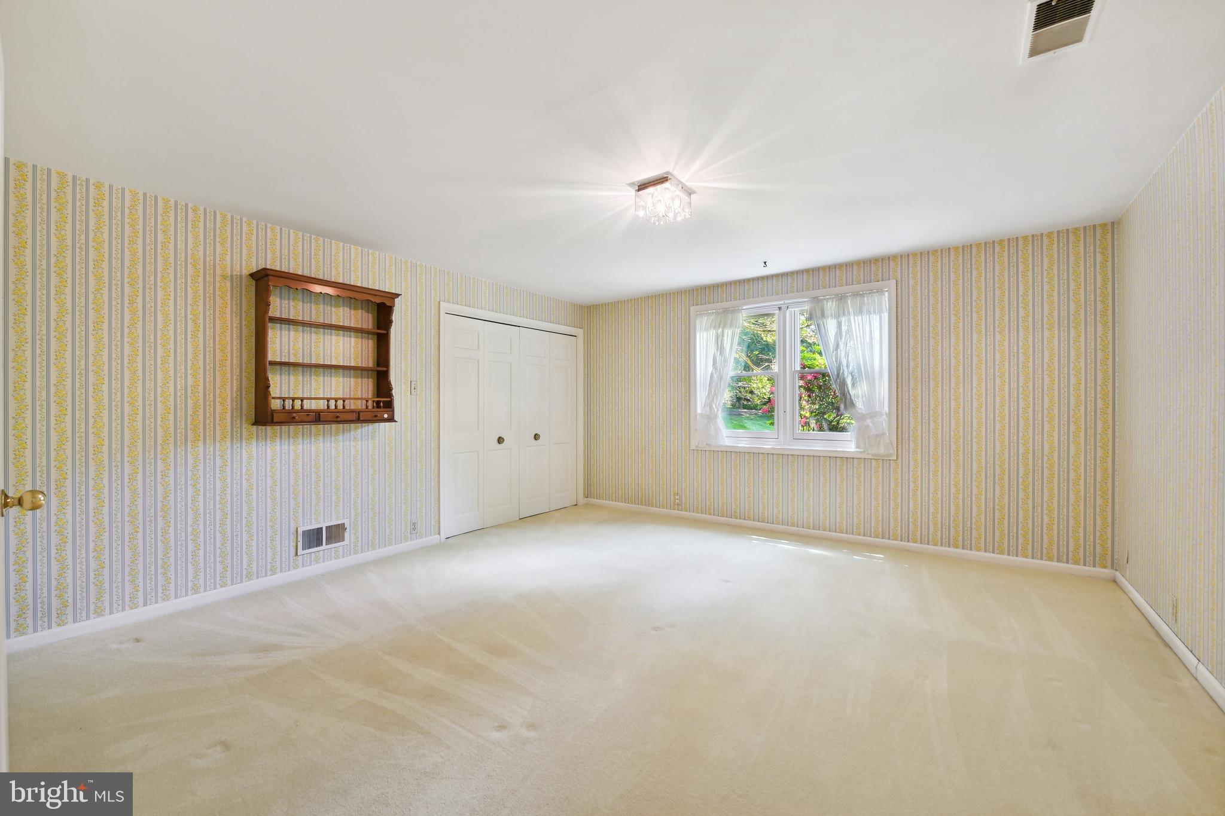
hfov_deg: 104.3
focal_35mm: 14
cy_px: 408
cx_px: 612
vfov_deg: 81.2
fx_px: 476
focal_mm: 14
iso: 200
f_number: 8
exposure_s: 1/3.33
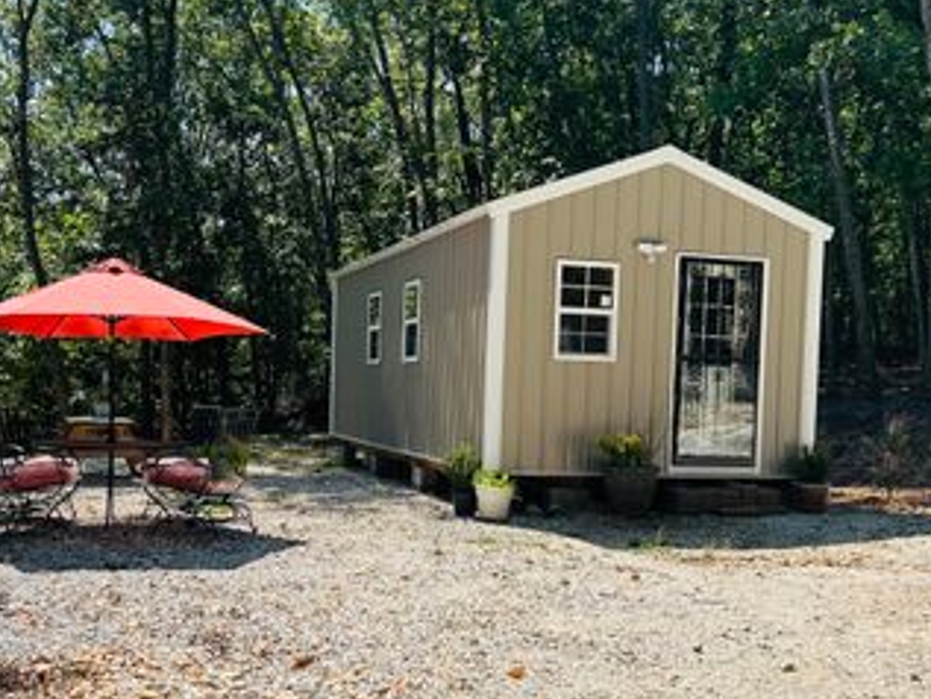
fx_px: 1103
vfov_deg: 35.0
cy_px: 421
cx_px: 388
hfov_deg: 45.6
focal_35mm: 41
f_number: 1.5
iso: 50
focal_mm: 5.7
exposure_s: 1/3356
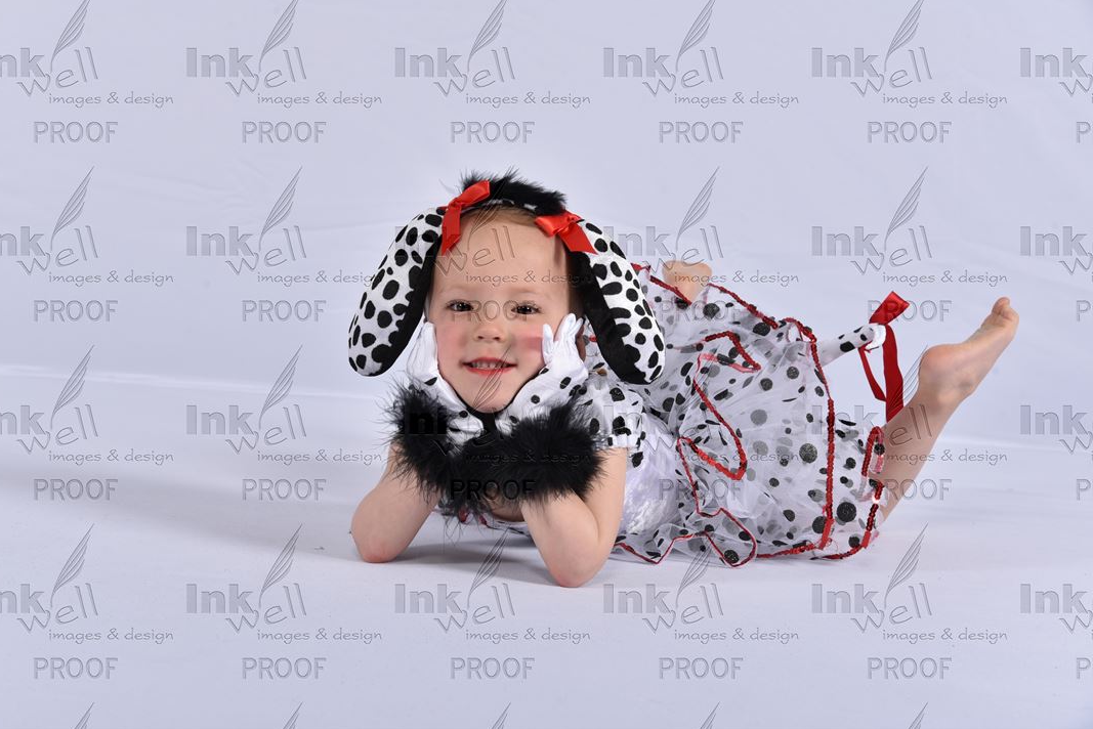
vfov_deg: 20.3
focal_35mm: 67
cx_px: 534
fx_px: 2035
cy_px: 356
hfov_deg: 30.1
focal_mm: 65
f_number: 8
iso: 250
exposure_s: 1/200
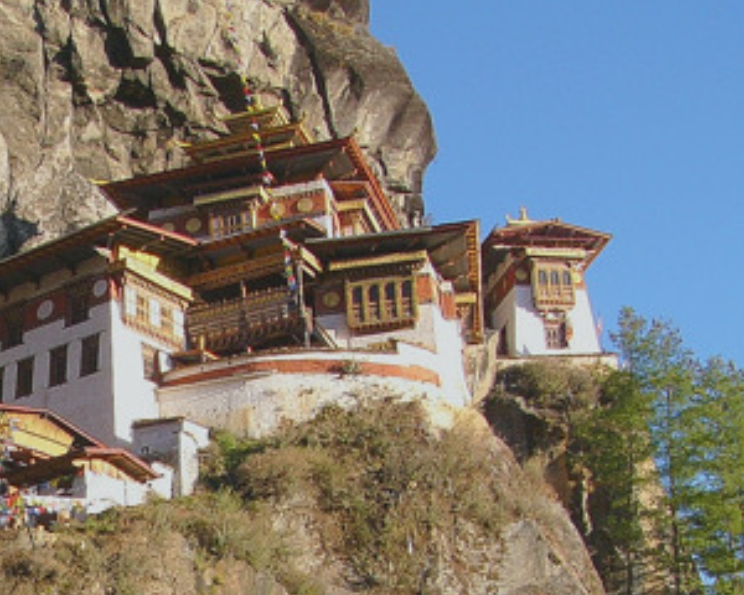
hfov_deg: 20.7
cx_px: -29
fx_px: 1960
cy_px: 574
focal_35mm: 89
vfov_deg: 16.9
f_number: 4
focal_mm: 6
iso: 50
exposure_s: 1/160
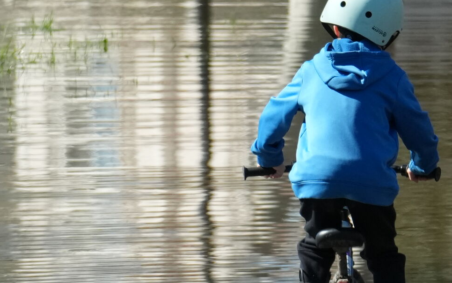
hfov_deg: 1.5
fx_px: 16841
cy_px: 51
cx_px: 366
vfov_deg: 1.0
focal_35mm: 1367
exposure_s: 1/2500
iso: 1250
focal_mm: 300
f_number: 7.1
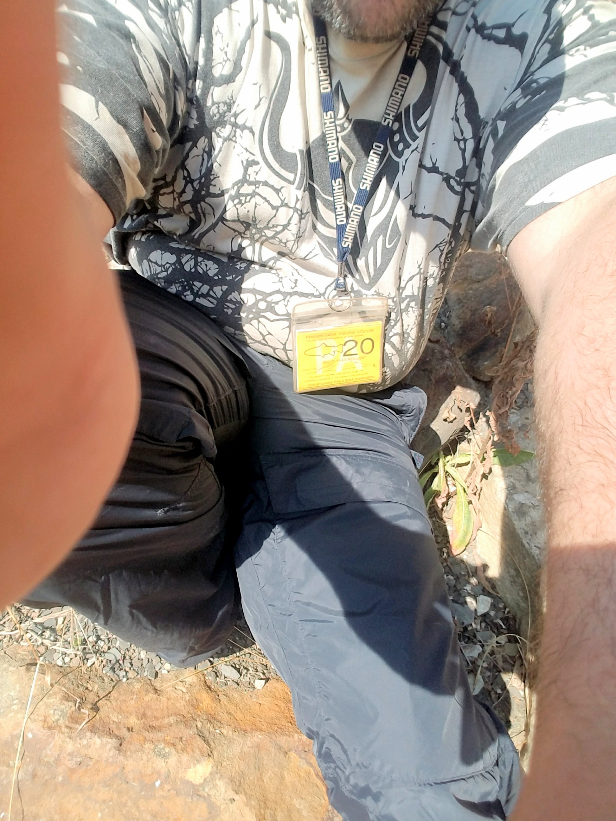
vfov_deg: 79.0
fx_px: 498
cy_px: 410
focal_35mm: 21
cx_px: 308
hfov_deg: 63.4
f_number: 1.7
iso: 50
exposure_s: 1/1308
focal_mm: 2.1
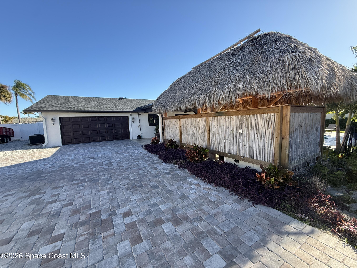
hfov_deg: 102.1
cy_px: 134
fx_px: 144
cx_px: 178
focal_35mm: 14
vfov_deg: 85.7
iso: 64
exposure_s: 1/510
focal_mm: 2.22
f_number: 2.2
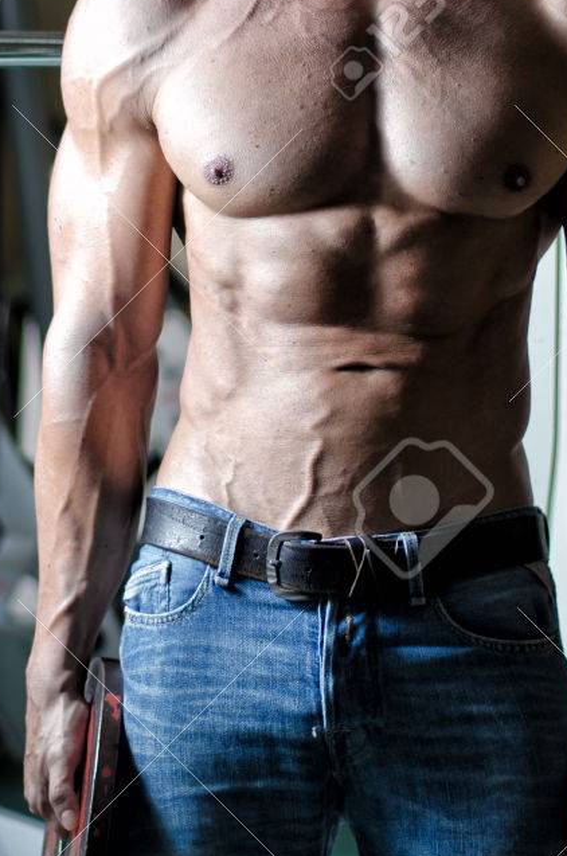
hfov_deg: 8.9
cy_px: 251
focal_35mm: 153
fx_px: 3630
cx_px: 363
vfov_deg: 13.4
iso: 100
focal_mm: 50
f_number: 1.8
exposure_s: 1/200
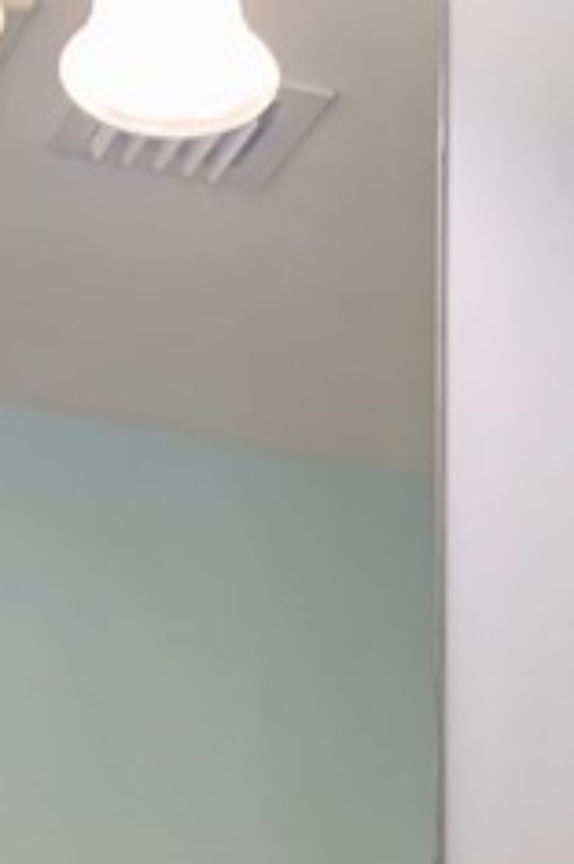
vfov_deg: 15.9
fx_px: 2830
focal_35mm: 118
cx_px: 754
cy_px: 1294
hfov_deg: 11.3
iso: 125
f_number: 1.8
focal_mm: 4.25
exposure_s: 1/60
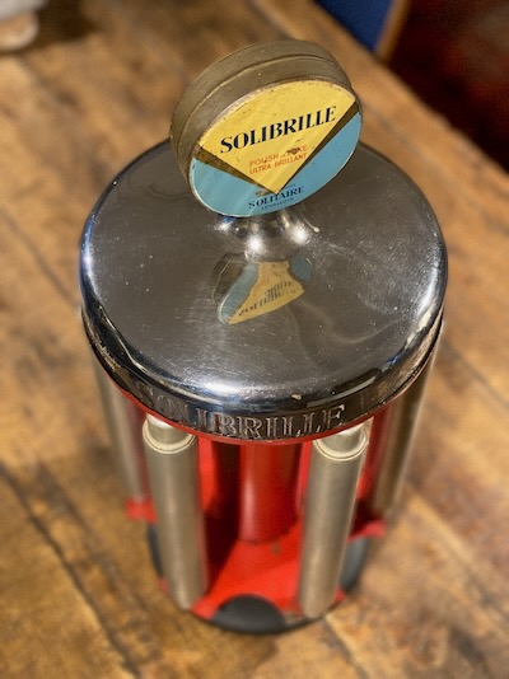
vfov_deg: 36.8
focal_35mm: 52
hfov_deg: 28.0
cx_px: 254
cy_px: 340
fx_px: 1020
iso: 200
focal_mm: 6
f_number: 2
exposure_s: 1/33
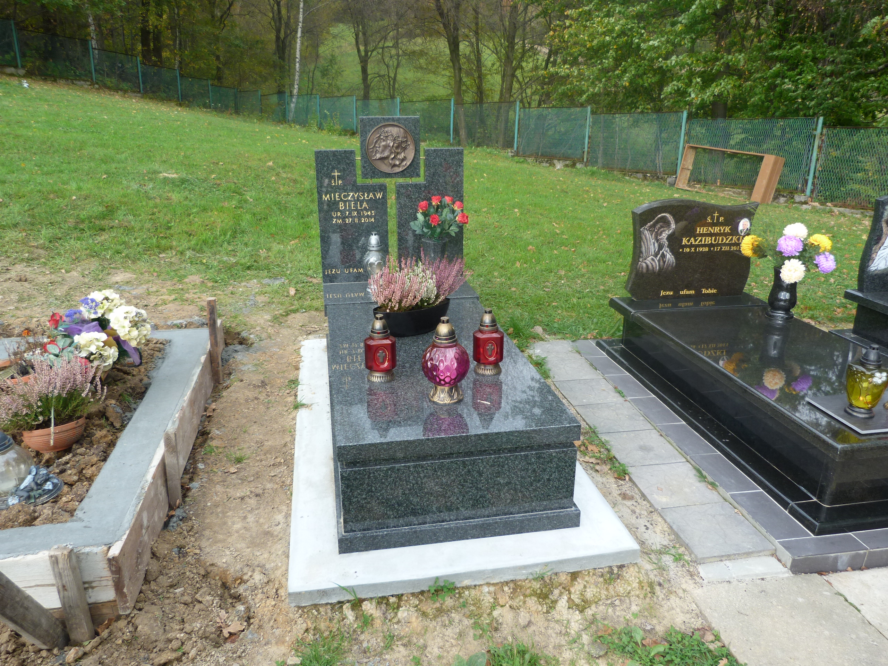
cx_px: 444
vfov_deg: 54.9
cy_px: 333
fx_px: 641
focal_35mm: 25
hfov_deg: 69.4
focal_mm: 4.5
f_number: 2.8
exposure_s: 1/80
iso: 80
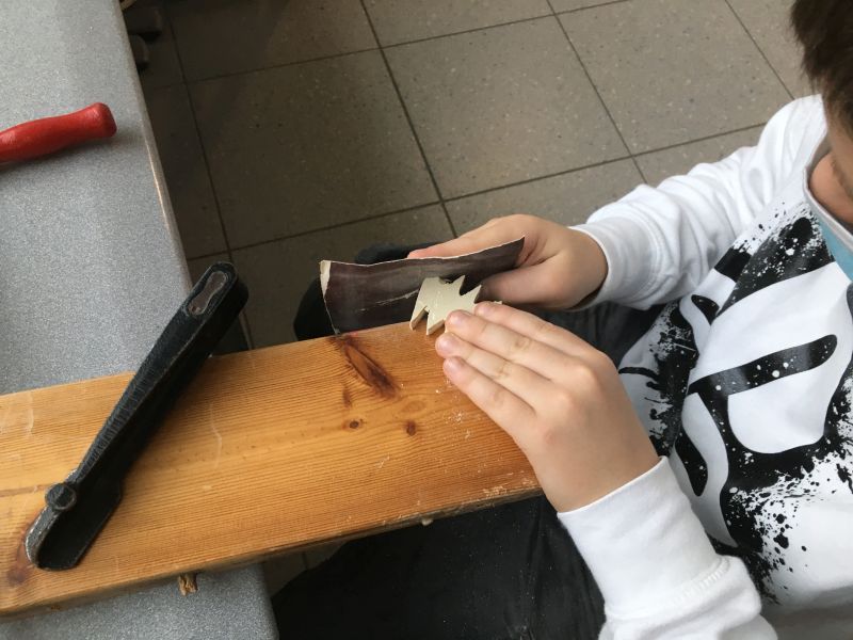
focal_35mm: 29
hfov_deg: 61.7
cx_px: 426
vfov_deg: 48.2
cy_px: 320
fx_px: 715
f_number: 2.2
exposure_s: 1/33
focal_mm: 4.15
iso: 50
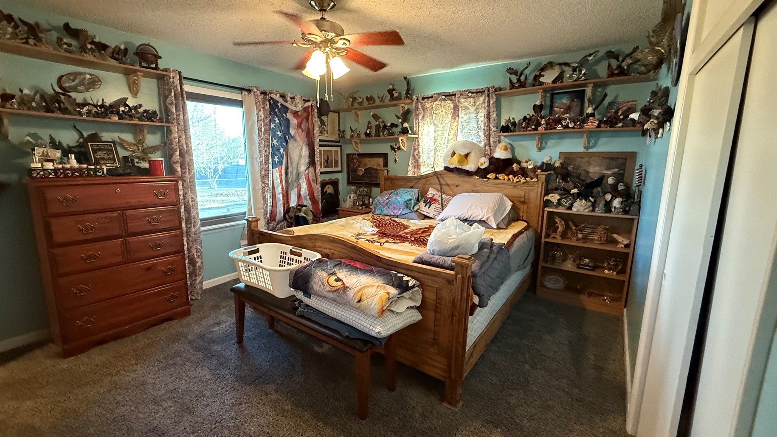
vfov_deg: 67.1
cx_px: 373
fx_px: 330
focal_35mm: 16
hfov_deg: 99.3
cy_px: 217
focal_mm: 2.22
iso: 640
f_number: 2.2
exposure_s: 1/60
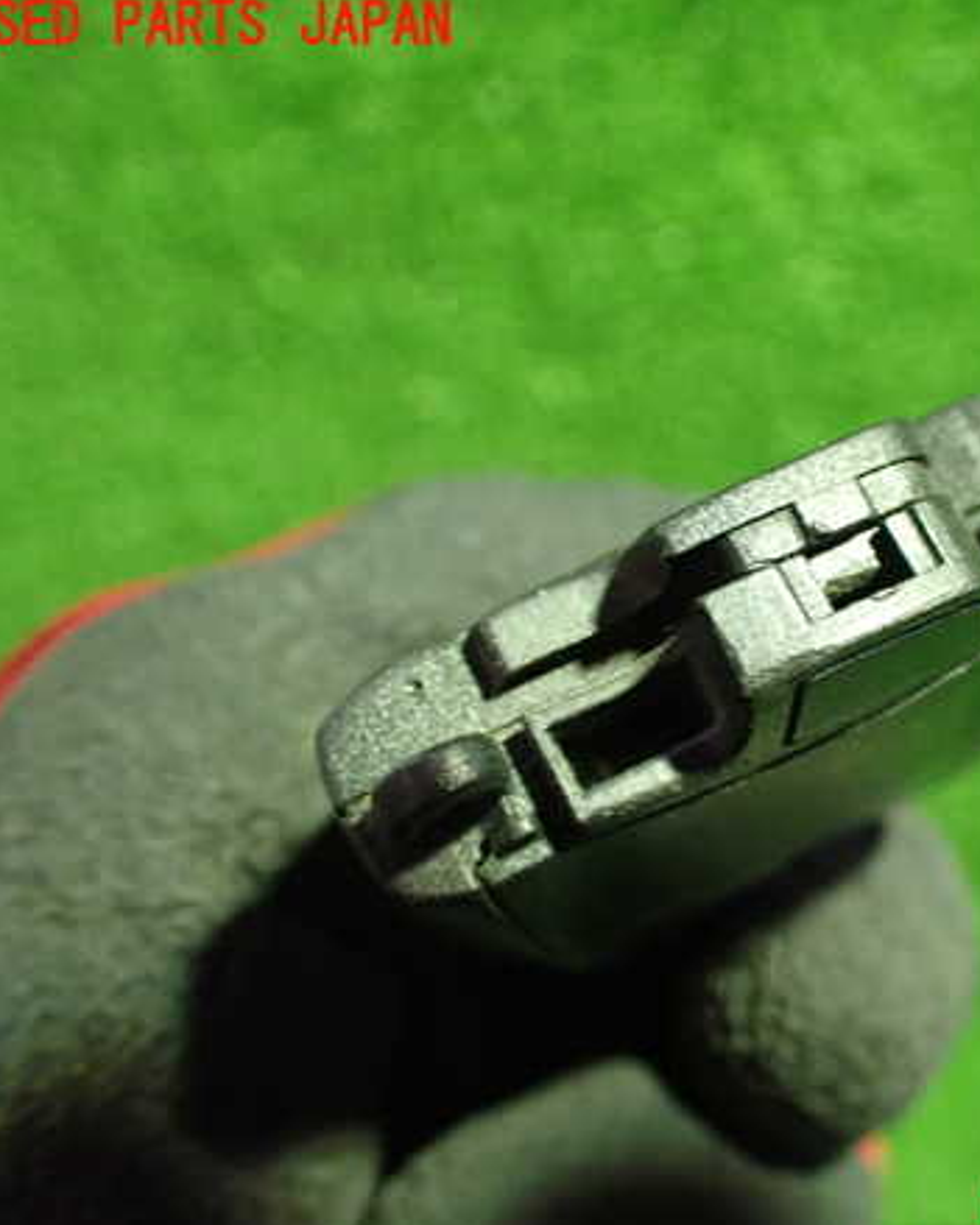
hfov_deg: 36.1
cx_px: 782
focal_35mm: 40
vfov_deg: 45.8
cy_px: 619
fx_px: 1451
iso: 800
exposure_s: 1/50
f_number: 2.3
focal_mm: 5.4
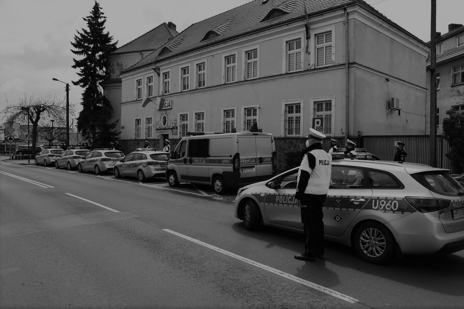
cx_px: 232
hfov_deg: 67.4
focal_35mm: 27
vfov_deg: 47.9
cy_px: 154
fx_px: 348
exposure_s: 1/400
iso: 400
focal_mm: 18
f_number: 11
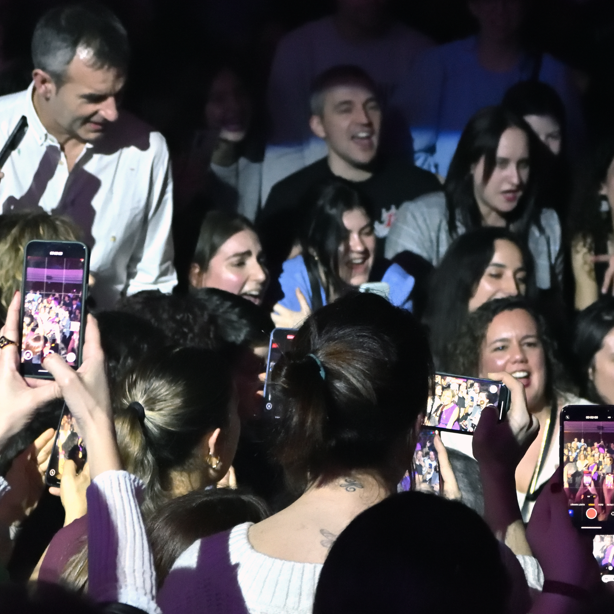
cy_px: 315
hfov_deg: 10.3
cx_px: 485
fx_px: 3391
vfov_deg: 10.3
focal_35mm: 169
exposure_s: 1/125
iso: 7200
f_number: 5.6
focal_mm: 80
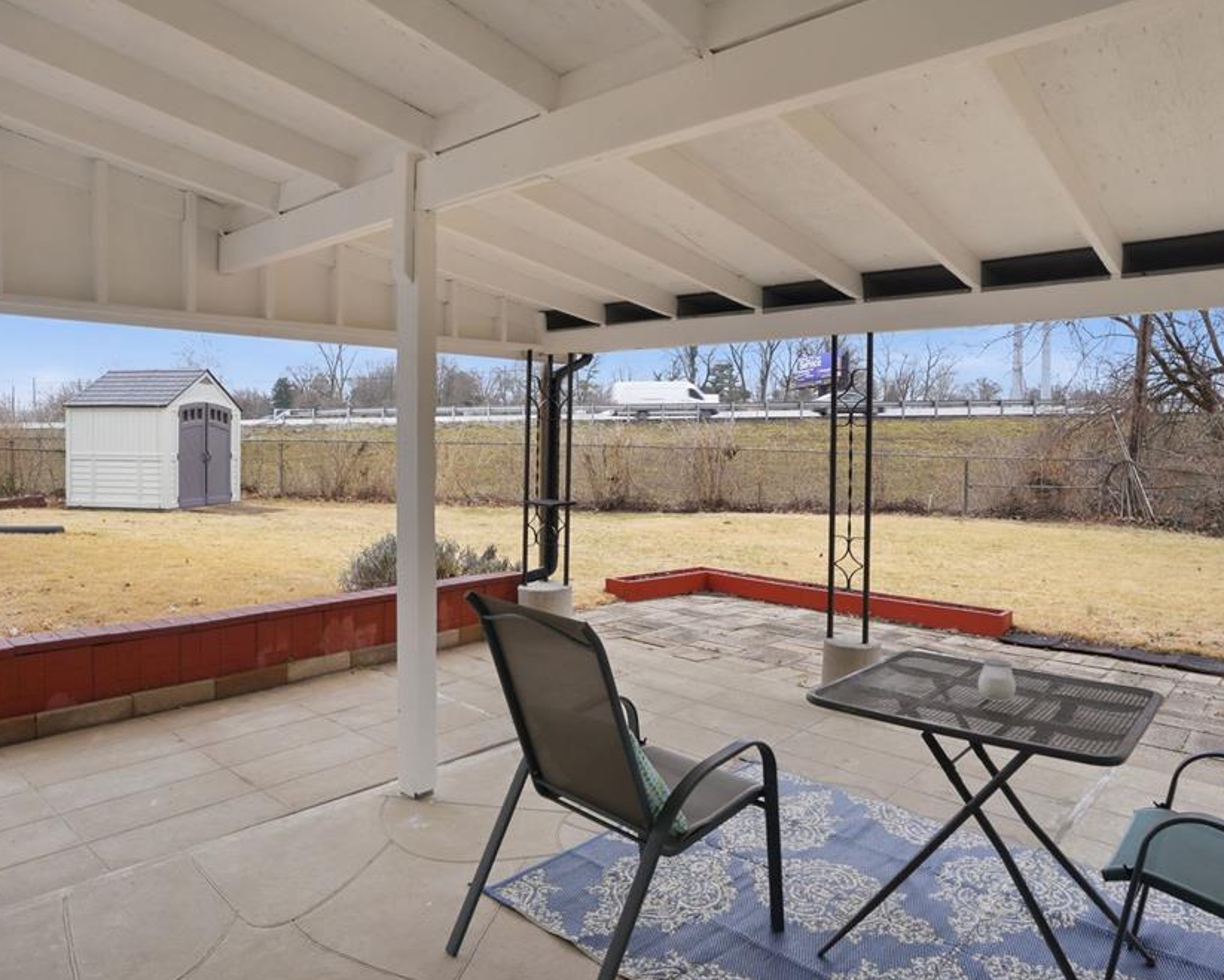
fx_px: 761
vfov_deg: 65.6
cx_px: 622
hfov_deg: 77.6
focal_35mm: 21
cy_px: 492
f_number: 8
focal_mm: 18
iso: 250
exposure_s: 1/80
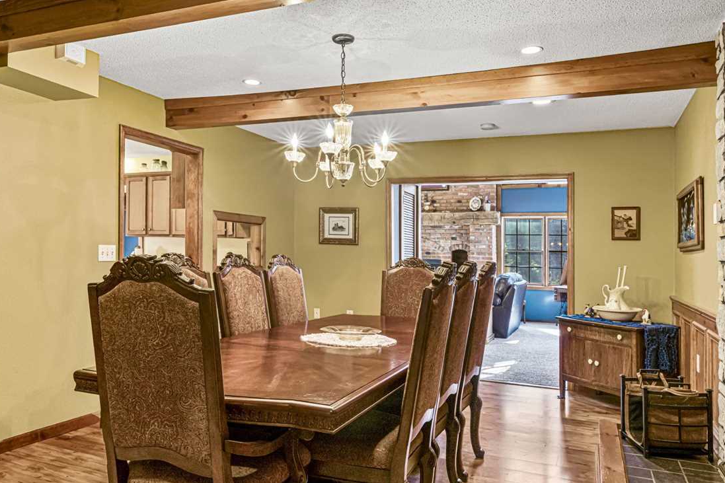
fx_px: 564
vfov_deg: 46.4
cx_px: 340
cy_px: 249
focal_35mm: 28
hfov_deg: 65.4
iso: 640
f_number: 10
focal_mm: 24
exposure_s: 1/13
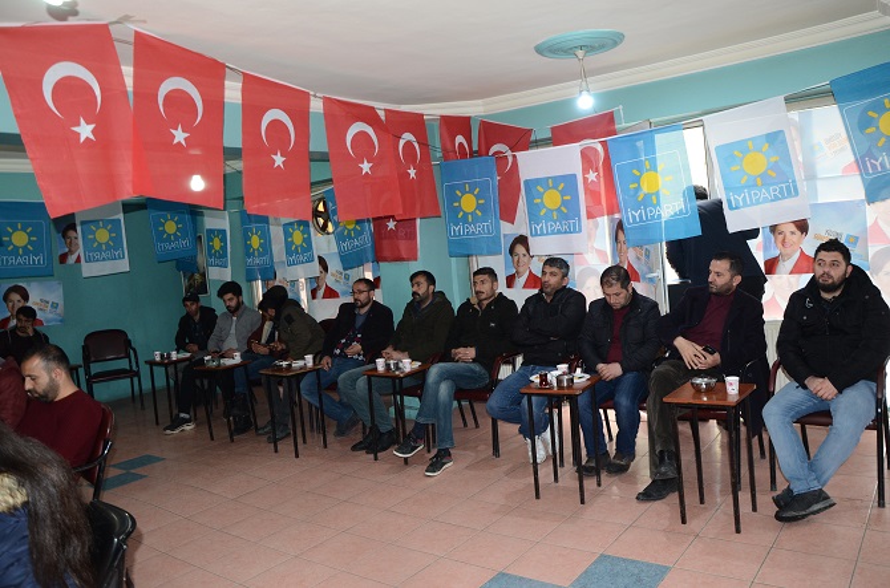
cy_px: 294
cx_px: 445
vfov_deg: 47.7
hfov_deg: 67.5
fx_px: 666
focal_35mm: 27
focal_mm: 18
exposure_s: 1/60
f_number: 5
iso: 800
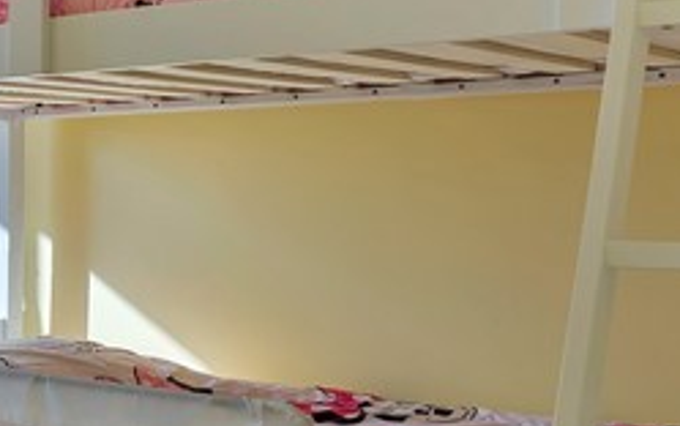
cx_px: -333
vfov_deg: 18.3
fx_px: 1317
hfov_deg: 23.4
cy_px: 142
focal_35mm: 71
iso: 400
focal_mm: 16
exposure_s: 1/400
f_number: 4
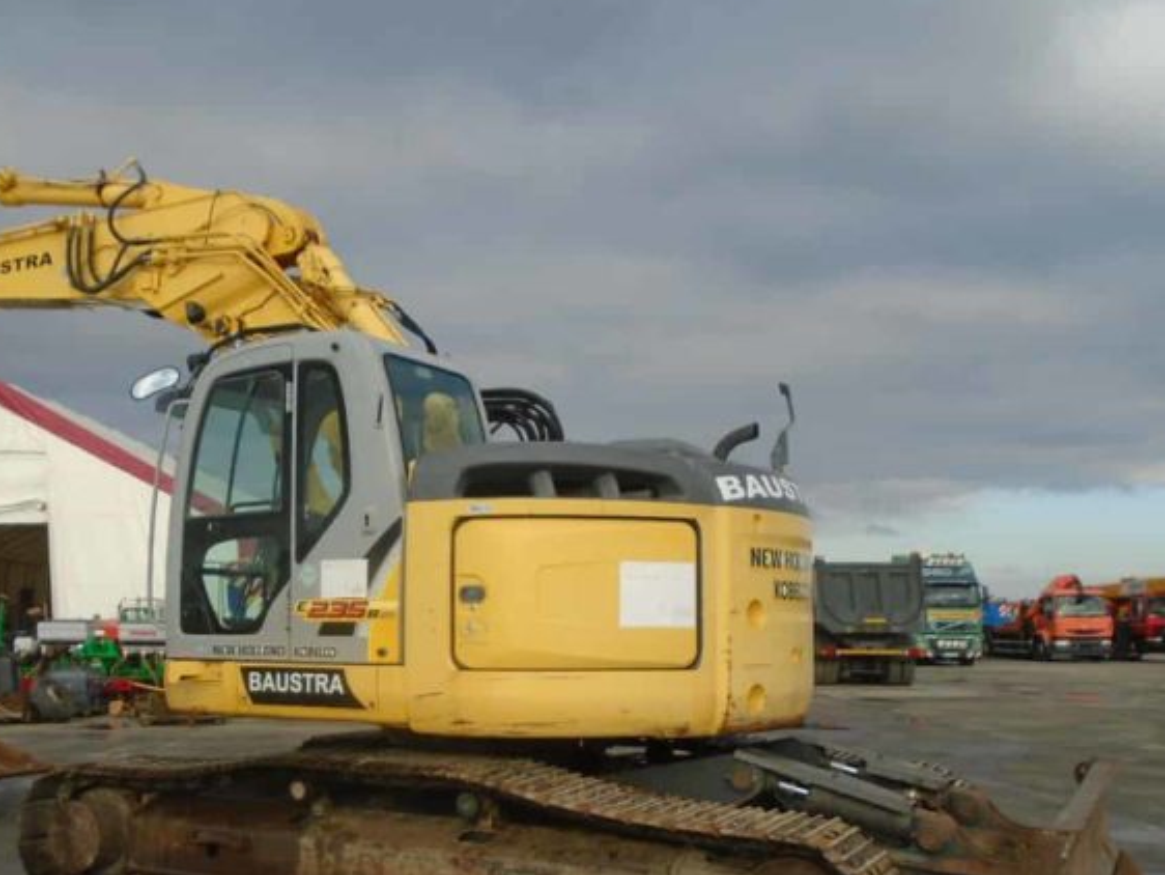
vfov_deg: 38.2
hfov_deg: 49.8
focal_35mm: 37
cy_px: 589
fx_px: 1246
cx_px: 468
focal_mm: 4.6
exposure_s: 1/800
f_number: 3.2
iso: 100
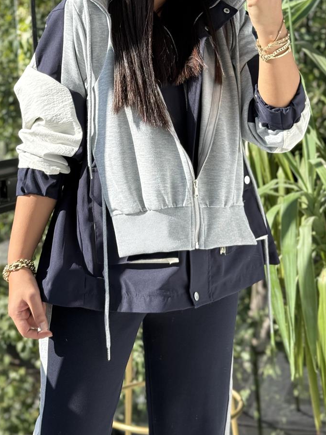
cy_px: 134
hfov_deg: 20.7
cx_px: 154
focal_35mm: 71
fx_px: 891
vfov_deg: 27.2
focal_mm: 6.76
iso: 100
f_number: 1.78
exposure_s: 1/726
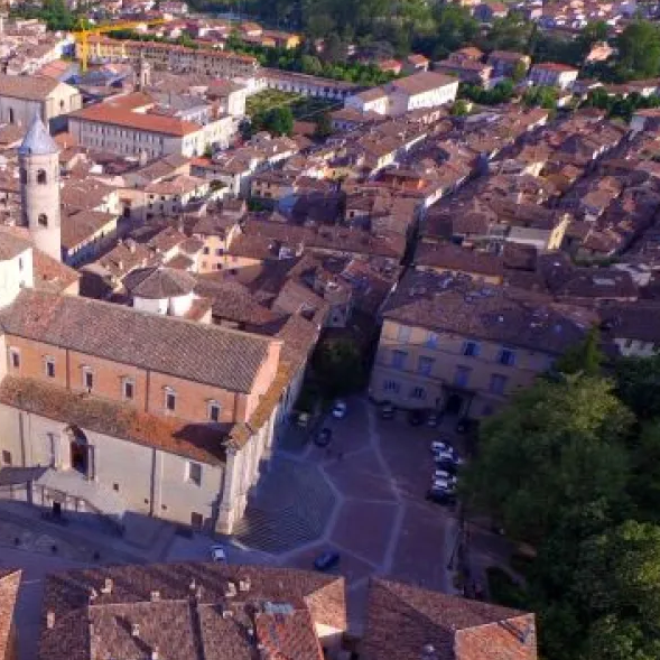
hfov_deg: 43.1
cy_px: 411
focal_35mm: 36
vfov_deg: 45.7
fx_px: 777
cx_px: 100
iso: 100
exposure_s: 1/609
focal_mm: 3.61
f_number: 2.8
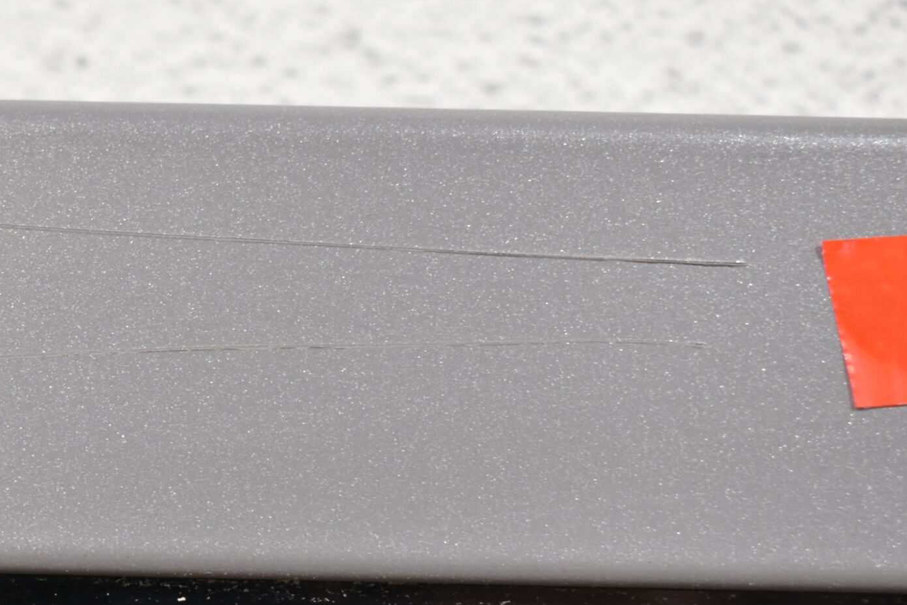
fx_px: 2646
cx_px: 78
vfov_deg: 13.0
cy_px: 388
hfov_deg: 19.1
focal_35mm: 105
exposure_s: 1/60
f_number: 5.6
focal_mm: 38
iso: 500
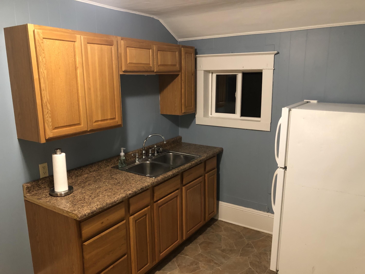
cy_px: 137
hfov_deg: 63.4
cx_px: 182
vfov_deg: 49.7
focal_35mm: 28
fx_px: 295
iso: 100
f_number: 1.8
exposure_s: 1/9
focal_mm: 3.99
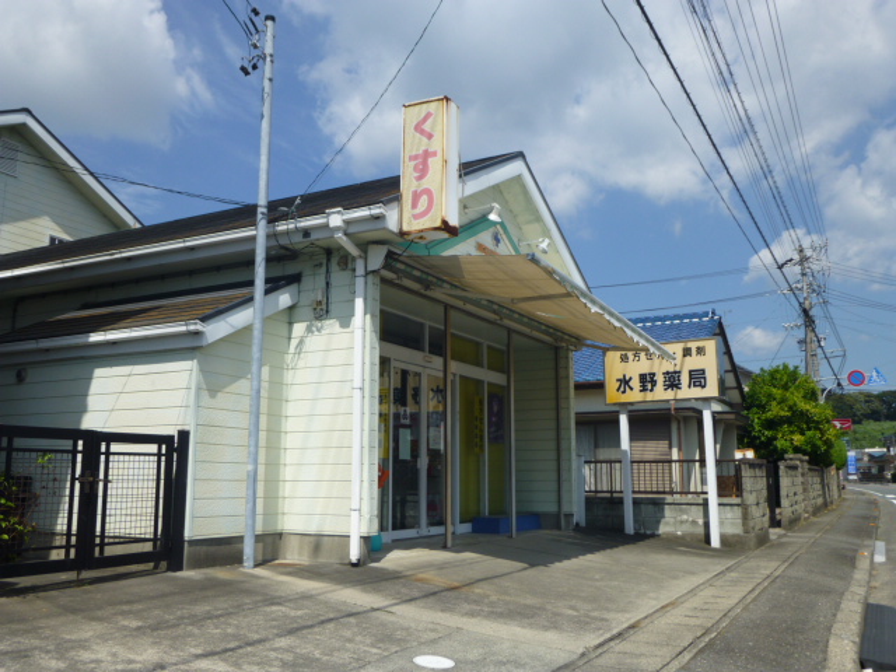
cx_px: 448
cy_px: 336
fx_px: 802
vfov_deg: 45.4
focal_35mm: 31
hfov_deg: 58.4
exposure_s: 1/200
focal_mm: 5.6
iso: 100
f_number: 10
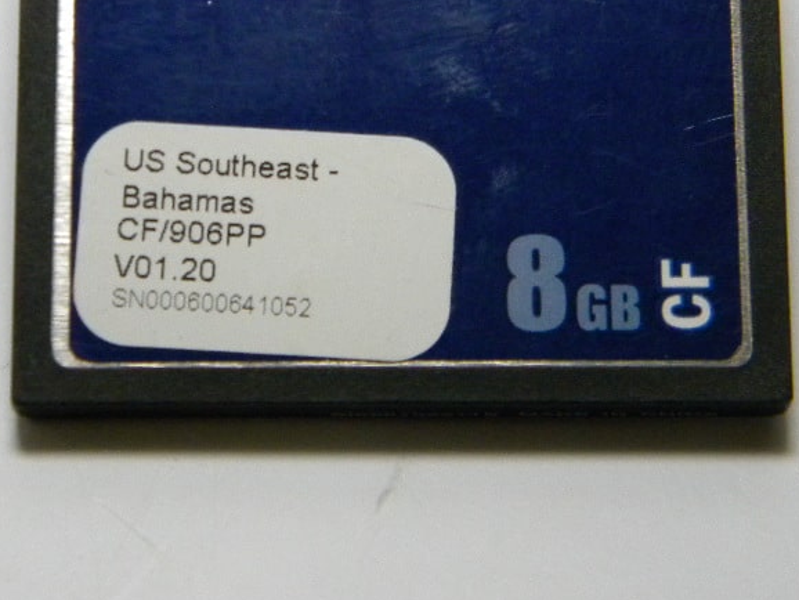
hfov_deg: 13.4
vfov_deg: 10.1
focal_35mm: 147
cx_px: 419
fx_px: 3394
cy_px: 109
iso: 400
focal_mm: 15.1
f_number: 4.5
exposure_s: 1/347
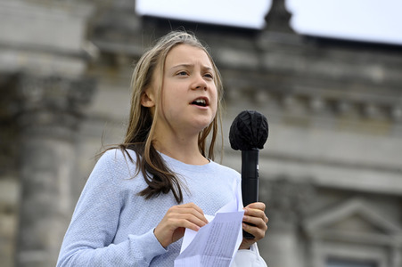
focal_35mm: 230
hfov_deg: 9.0
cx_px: 201
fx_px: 2566
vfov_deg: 6.0
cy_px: 134
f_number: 8
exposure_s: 1/500
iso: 1600
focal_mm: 230
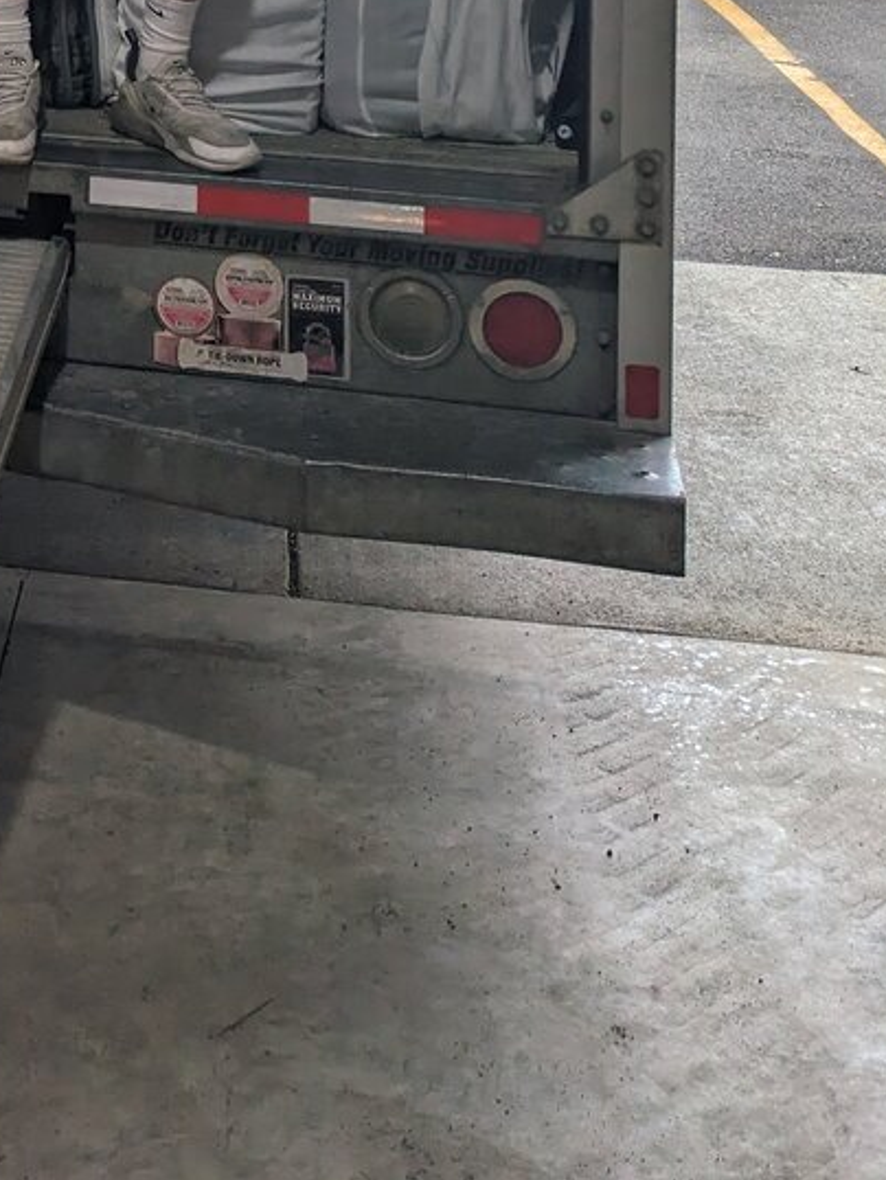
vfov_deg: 25.8
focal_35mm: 65
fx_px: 2216
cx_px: -109
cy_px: -336
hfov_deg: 21.4
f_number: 1.89
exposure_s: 1/1166
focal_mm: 5.43
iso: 32
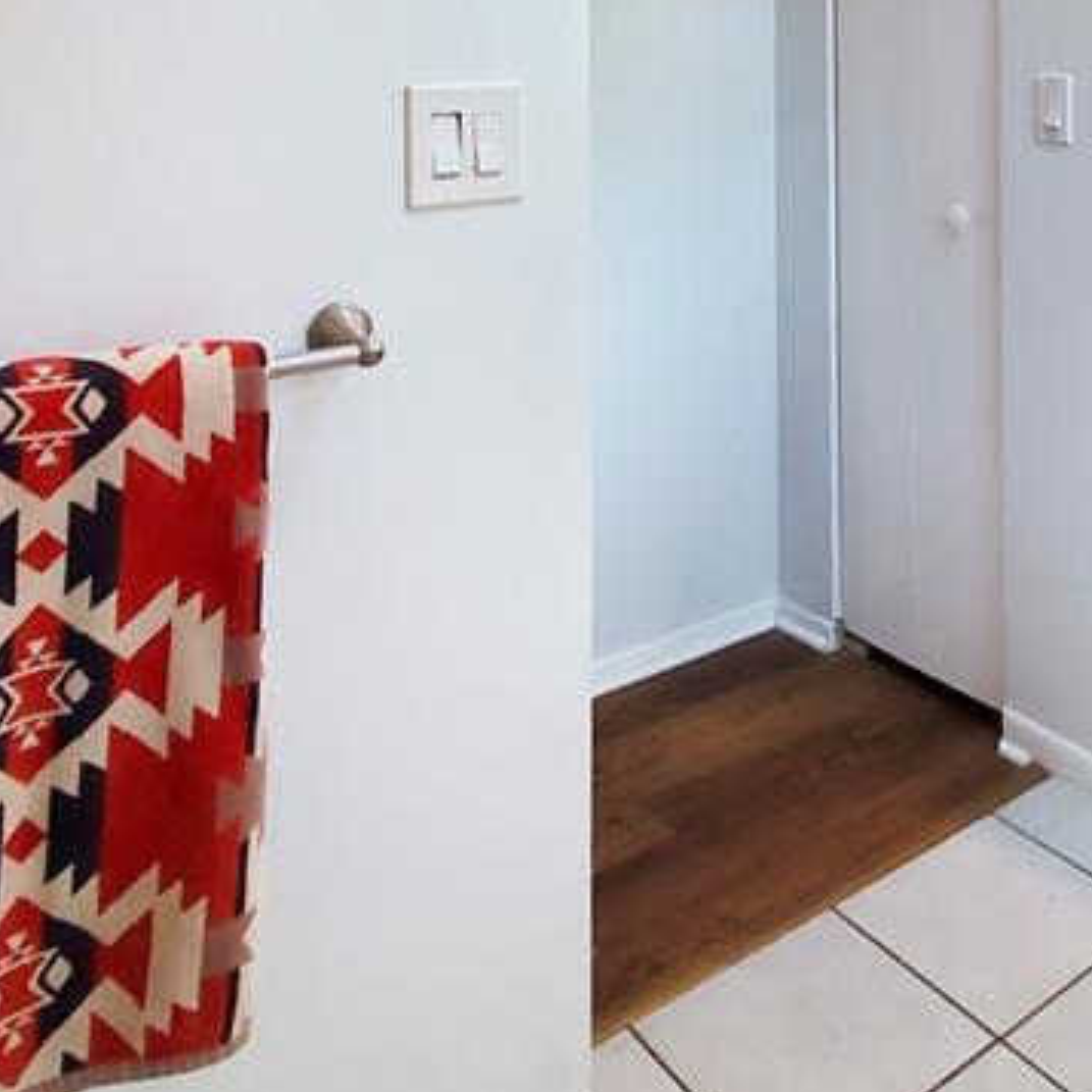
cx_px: 823
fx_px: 1178
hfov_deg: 47.8
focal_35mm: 33
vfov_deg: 43.6
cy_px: 37
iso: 125
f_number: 2.2
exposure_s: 1/60
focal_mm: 1.8
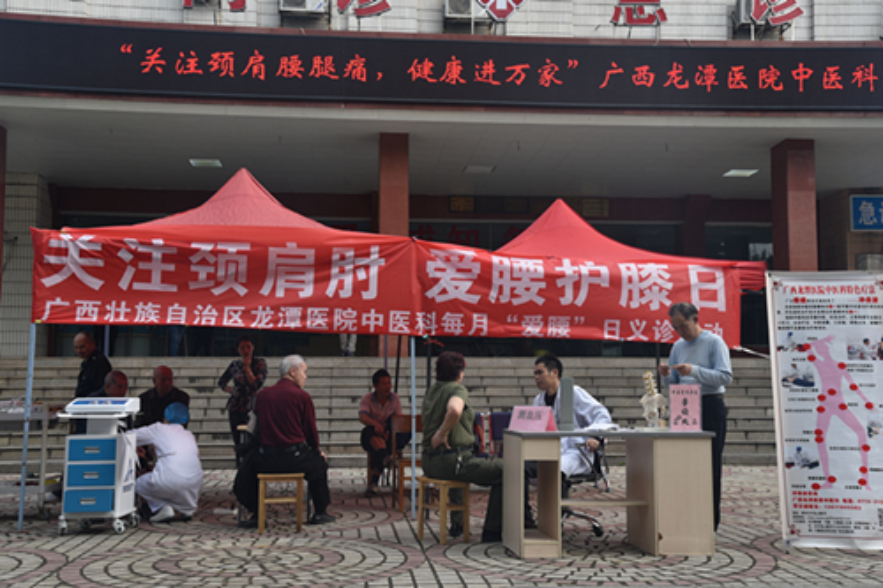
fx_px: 1079
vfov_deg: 30.5
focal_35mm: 44
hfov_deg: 44.5
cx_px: 442
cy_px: 294
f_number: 8
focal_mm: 44
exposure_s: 1/250
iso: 220
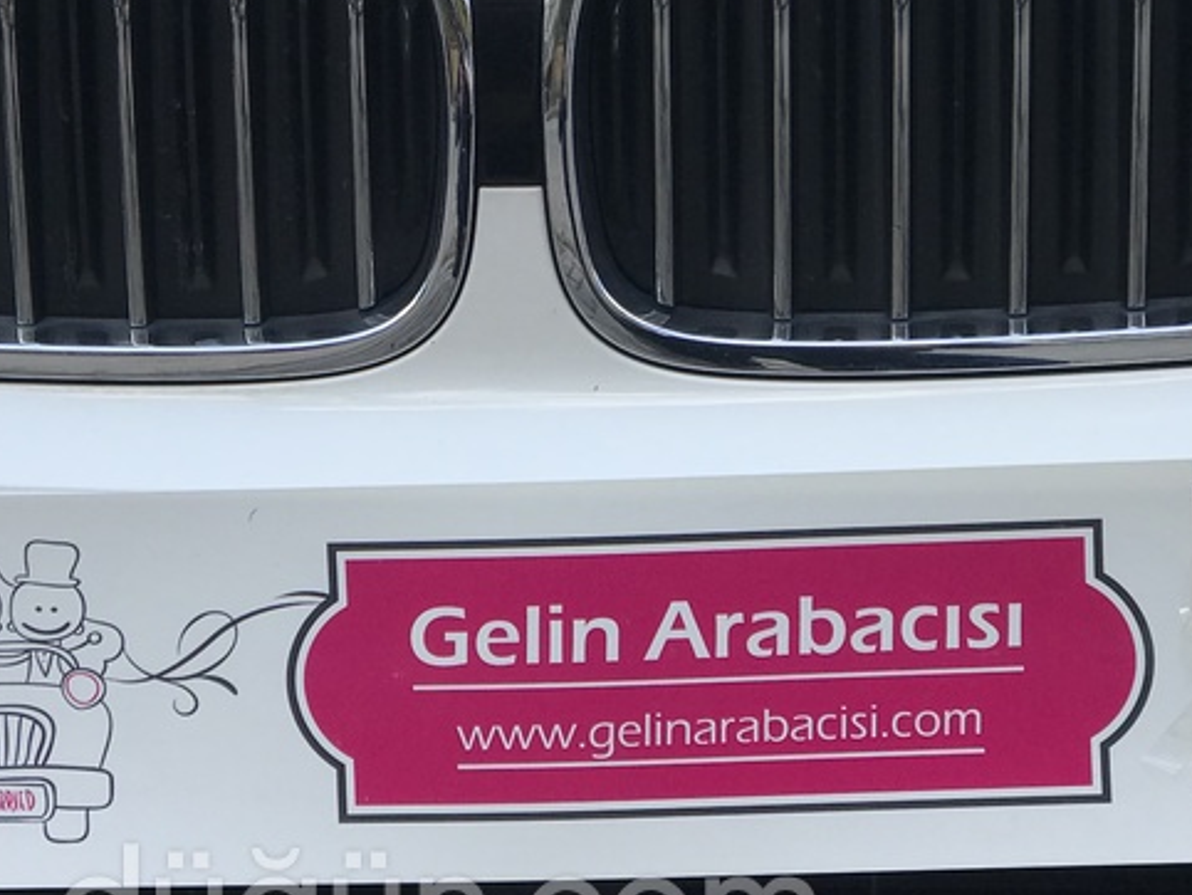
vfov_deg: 12.2
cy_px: 79
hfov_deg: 16.3
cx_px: 438
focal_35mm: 121
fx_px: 4169
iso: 20
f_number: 2.8
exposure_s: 1/245
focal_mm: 6.6
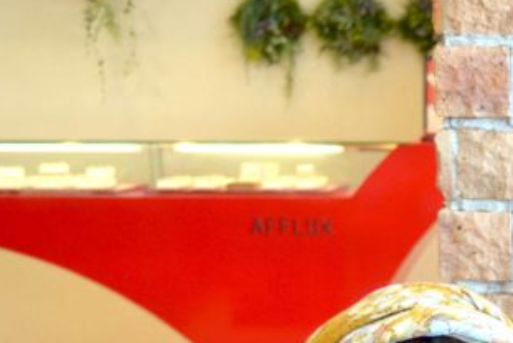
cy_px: 523
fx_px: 1783
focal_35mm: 125
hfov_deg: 15.2
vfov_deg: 10.6
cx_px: 749
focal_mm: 26
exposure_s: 1/125
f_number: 4.2
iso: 720
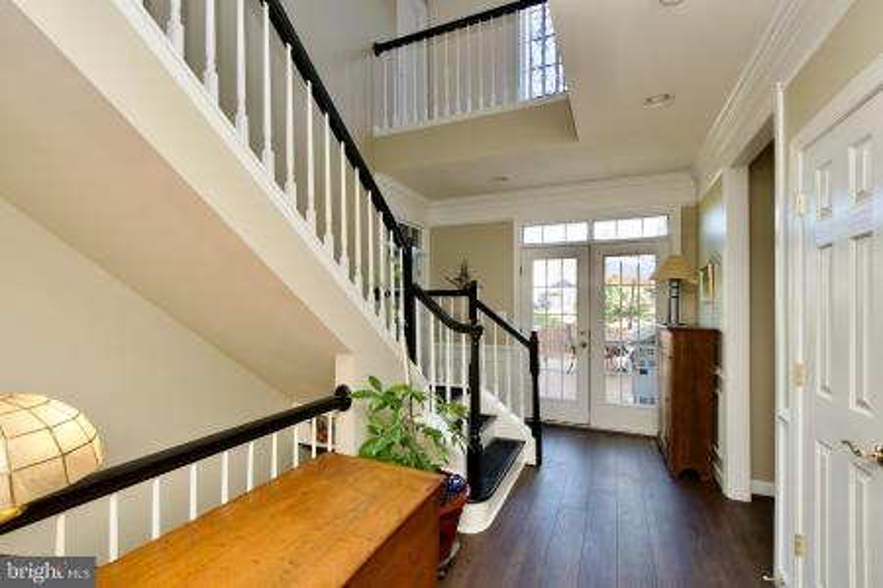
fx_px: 368
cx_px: 442
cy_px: 294
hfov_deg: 100.4
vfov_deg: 77.3
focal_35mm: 15
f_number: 7.1
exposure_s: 1/50
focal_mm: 10
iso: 320
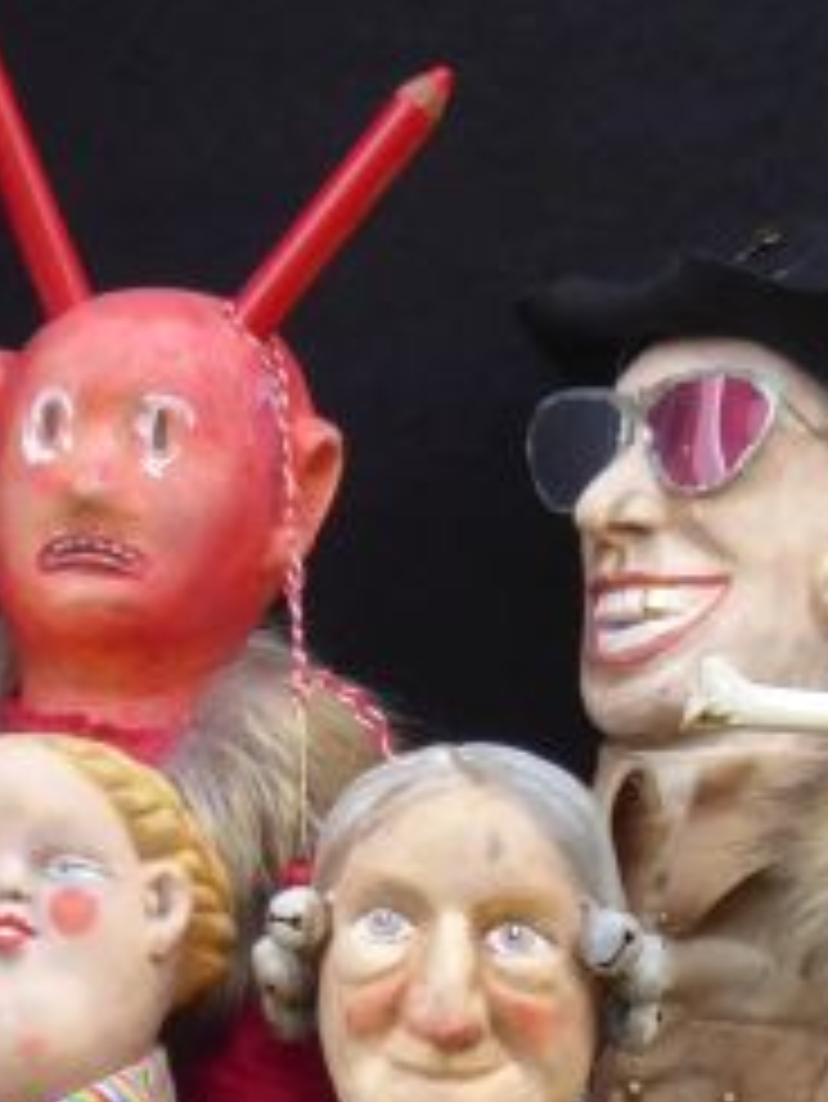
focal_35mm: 754
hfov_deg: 2.0
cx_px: 32
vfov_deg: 2.6
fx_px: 24026
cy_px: 895
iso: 250
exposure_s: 1/80
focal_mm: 41.4
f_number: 5.6
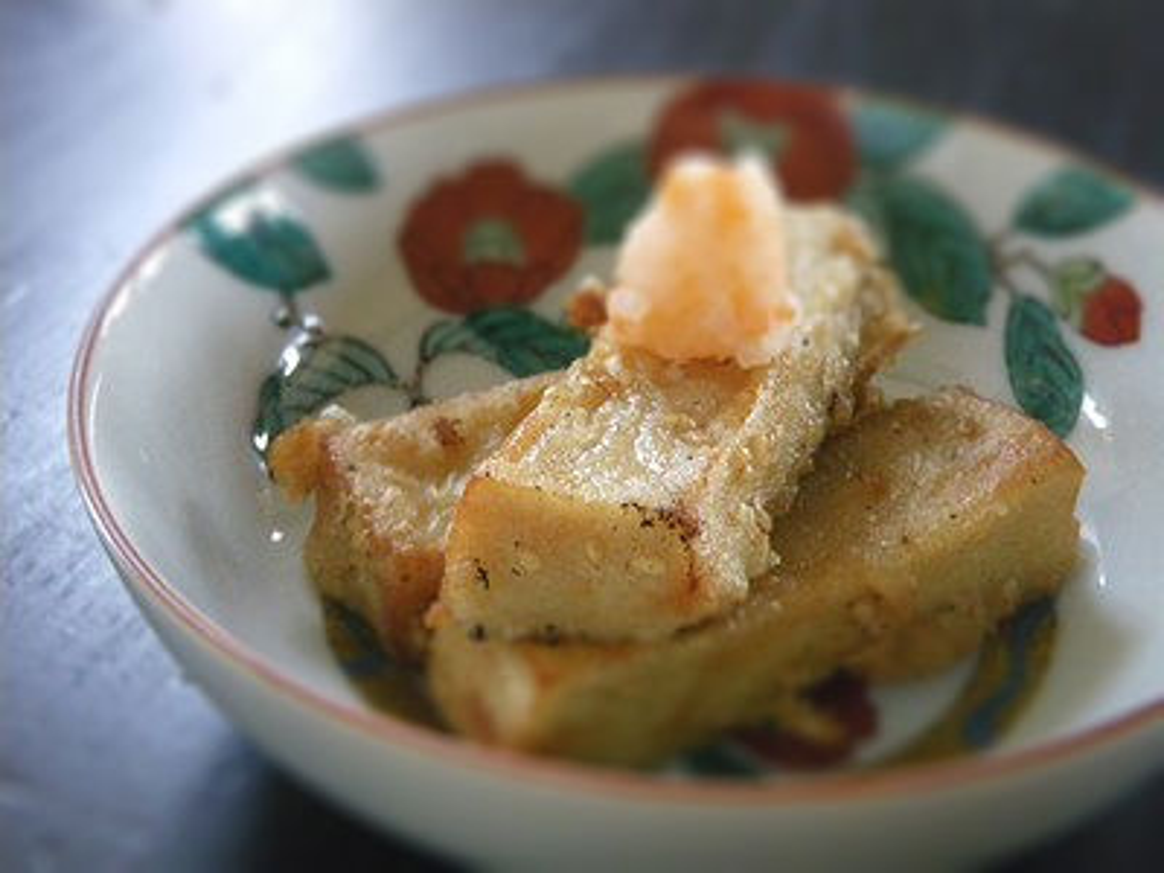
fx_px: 1715
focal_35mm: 51
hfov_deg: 37.5
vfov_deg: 28.6
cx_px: 582
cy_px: 436
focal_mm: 9.1
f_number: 4.4
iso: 800
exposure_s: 1/40
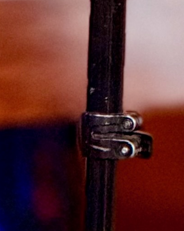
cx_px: -13
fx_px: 5812
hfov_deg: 1.8
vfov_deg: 2.2
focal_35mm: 853
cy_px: -495
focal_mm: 15.66
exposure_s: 1/60
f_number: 2.8
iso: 500
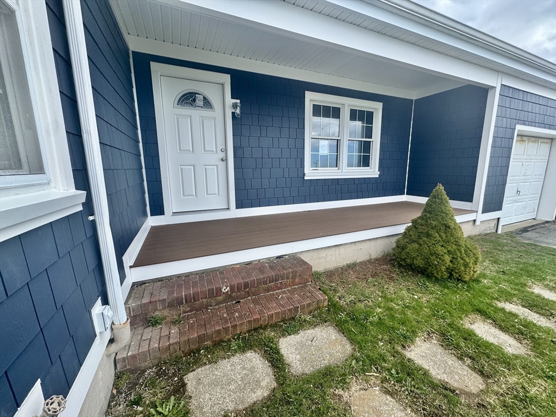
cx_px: 278
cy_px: 208
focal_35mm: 14
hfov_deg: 102.1
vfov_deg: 85.7
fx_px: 225
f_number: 2.2
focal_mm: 2.22
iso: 50
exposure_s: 1/693
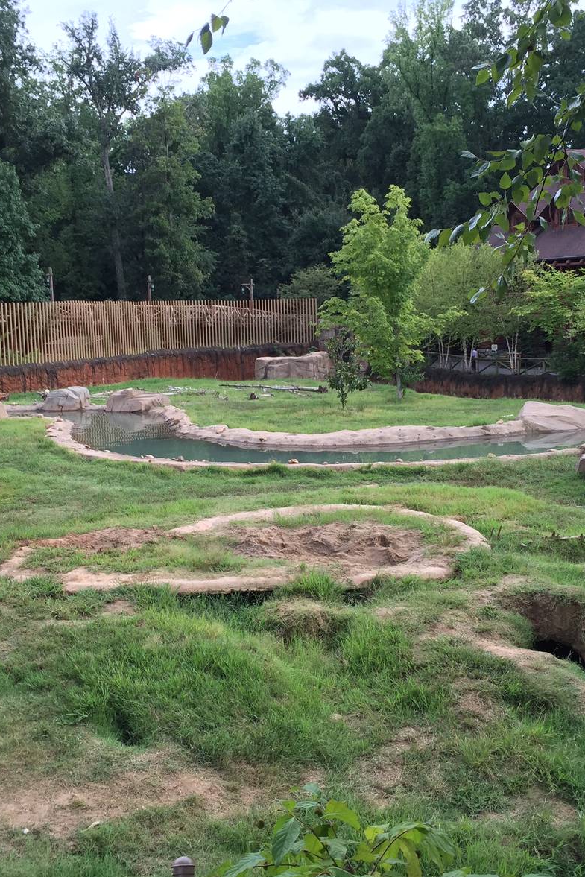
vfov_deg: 47.4
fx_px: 999
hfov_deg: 32.6
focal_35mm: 41
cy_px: 434
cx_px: 276
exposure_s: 1/191
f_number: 2.2
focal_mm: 4.15
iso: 32
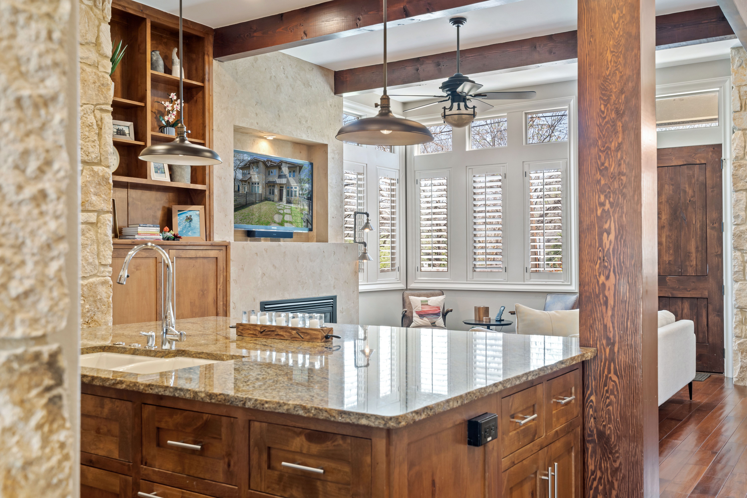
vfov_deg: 37.9
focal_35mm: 35
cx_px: 374
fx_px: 726
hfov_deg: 54.4
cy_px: 249
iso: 400
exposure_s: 1/2
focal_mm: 35
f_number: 8
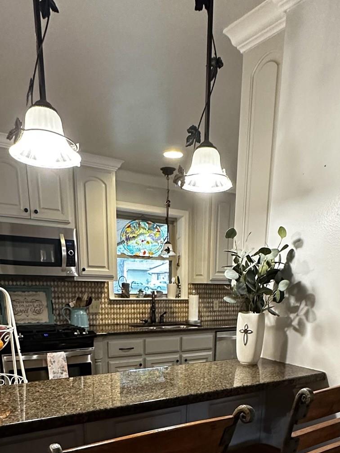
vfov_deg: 50.3
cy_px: 409
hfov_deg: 44.1
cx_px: 187
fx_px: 419
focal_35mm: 32
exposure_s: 1/60
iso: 500
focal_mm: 2.22
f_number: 2.2
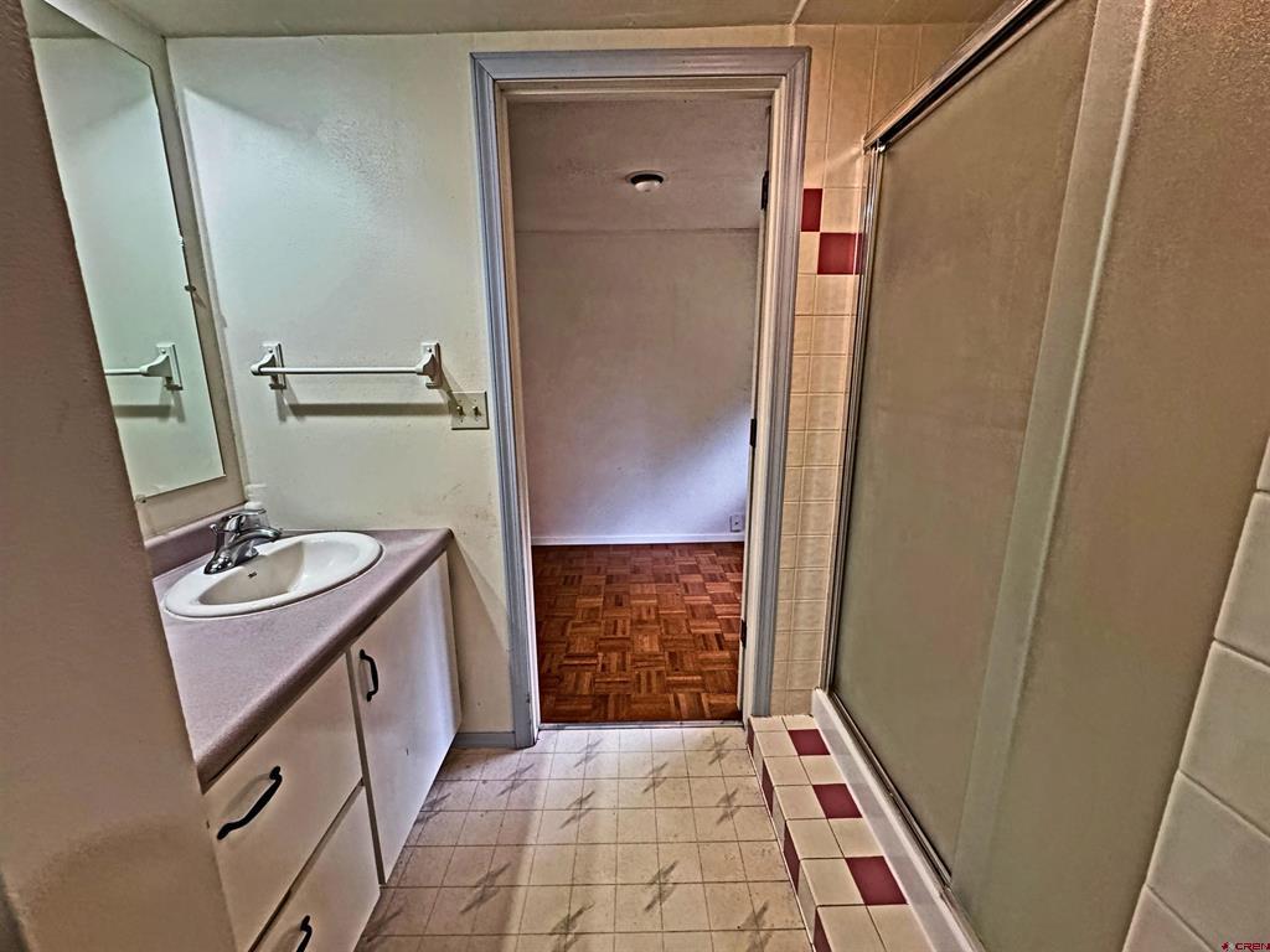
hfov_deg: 102.1
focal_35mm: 14
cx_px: 635
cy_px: 476
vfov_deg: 85.7
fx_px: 514
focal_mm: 2.22
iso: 250
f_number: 2.2
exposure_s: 1/120
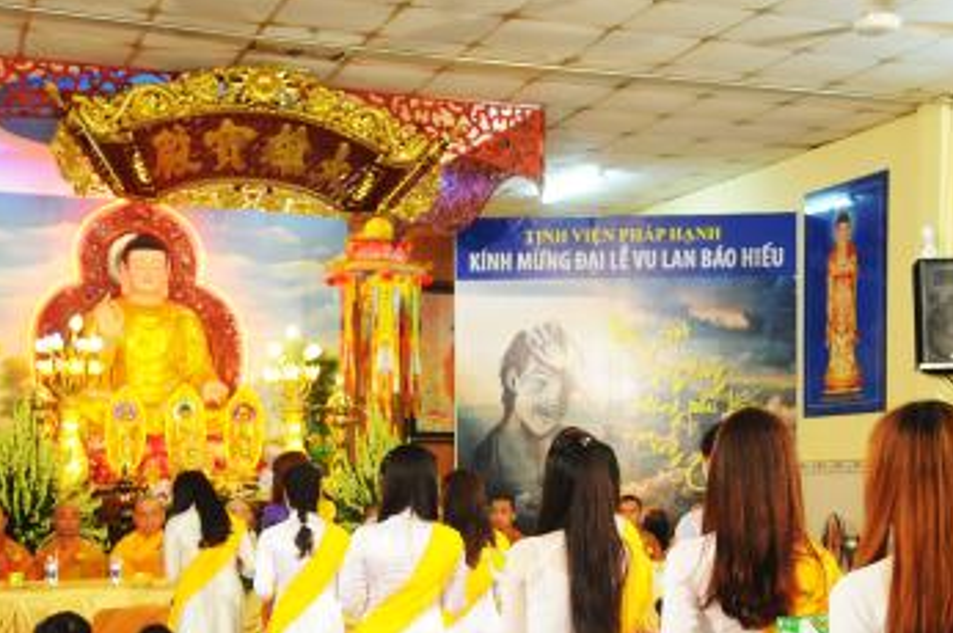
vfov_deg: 21.9
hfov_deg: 32.8
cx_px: 565
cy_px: 519
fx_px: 1613
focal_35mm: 61
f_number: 2.8
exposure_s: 1/80
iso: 800
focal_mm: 22
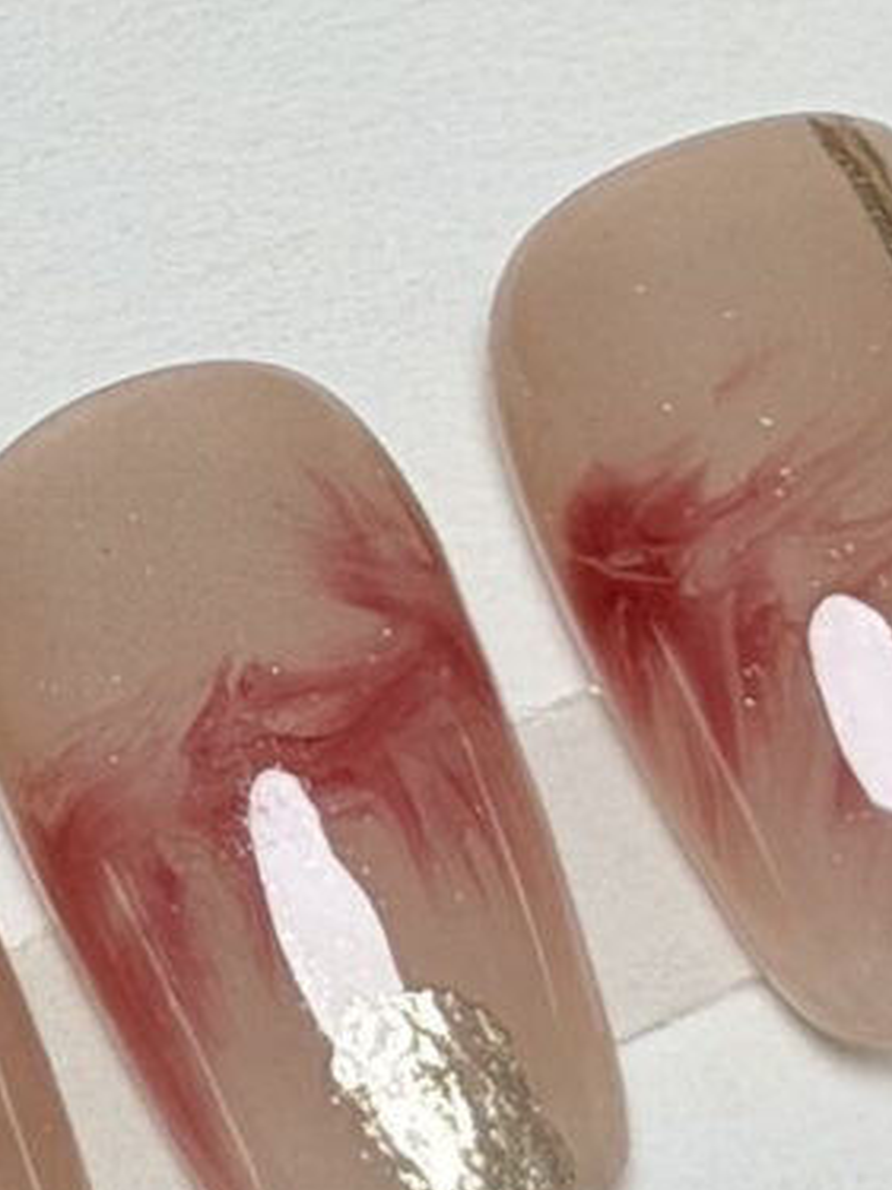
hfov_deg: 4.5
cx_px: -514
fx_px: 11276
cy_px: 92
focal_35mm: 328
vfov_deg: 6.0
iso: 80
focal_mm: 6.76
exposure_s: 1/100
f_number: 1.78
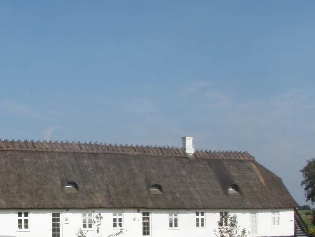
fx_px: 546
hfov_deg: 31.7
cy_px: 184
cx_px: 82
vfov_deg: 24.1
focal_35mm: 60
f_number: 6.3
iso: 80
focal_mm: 6.7
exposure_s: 1/400
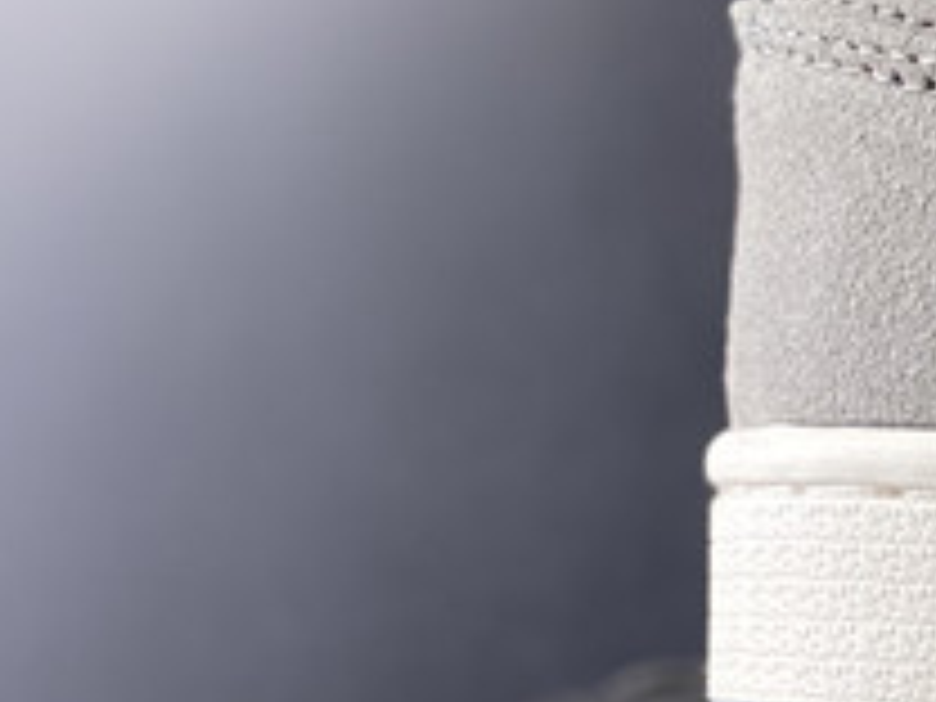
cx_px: 2120
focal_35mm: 125
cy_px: 634
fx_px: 3380
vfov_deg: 11.8
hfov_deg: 12.8
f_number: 1.8
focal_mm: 4.25
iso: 80
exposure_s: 1/100
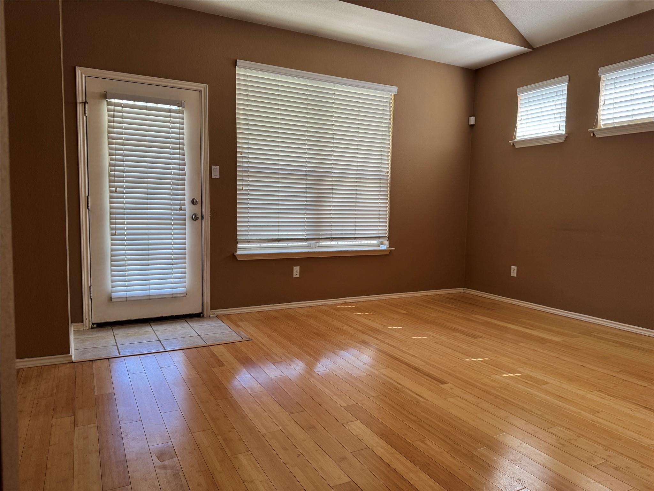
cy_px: 246
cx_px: 327
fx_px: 453
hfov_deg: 71.6
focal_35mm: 24
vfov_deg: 56.8
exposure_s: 1/120
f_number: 1.78
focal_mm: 6.76
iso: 200
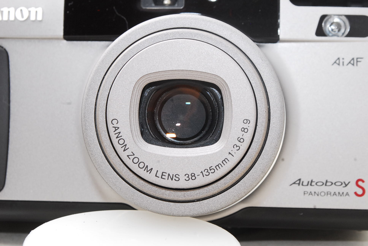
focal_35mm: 72
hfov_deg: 28.0
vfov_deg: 19.0
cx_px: 184
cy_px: 123
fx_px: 737
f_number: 13
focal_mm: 48
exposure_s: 1/125
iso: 640
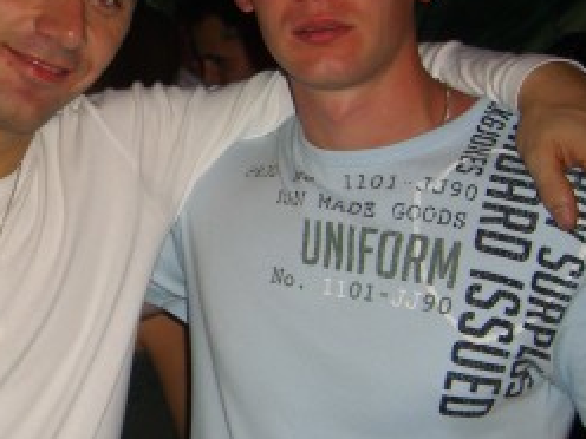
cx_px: 21
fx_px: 1557
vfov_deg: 16.1
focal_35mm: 92
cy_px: 198
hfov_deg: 20.7
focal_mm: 7.9
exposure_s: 1/60
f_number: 2.8
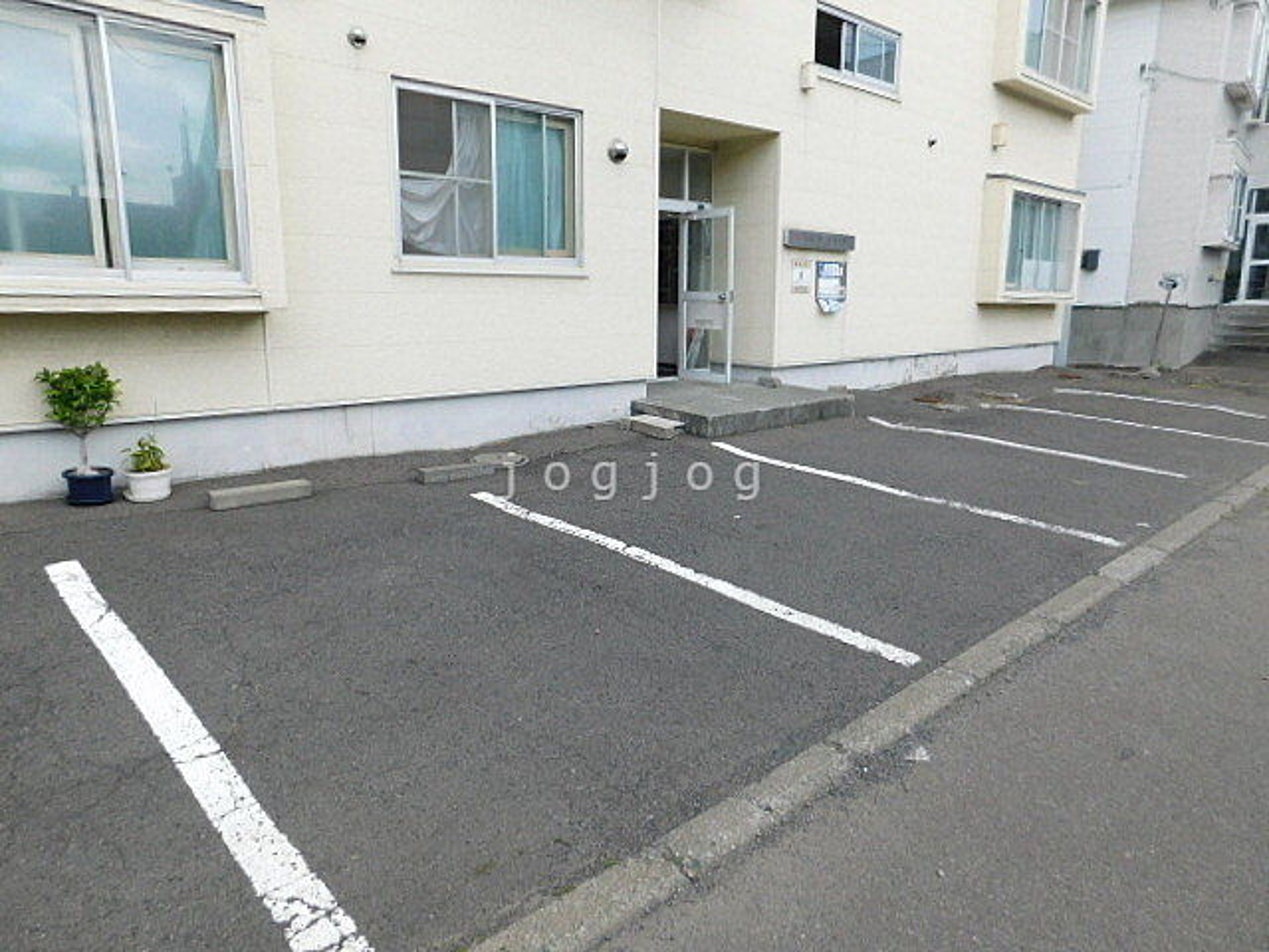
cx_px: 634
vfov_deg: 58.9
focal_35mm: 23
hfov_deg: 73.9
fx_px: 843
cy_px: 476
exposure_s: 1/800
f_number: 3
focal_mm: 4
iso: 125
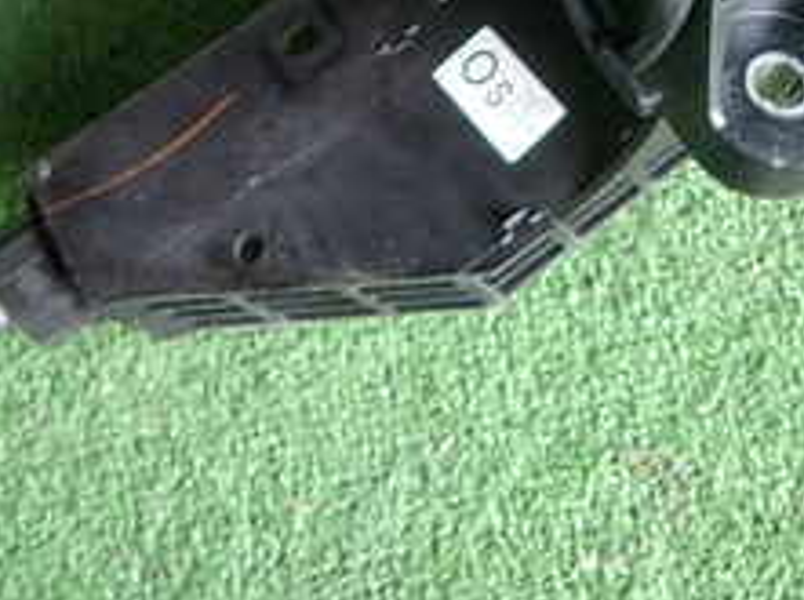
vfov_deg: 19.9
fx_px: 1577
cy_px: -175
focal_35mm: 68
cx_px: 735
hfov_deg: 27.5
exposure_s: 1/50
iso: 200
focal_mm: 4.5
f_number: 2
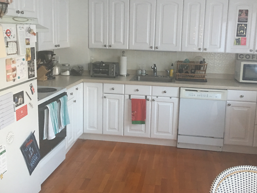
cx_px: 145
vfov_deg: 38.5
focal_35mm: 37
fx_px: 275
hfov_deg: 50.0
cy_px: 77
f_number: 2.2
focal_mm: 4.15
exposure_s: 1/10
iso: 80
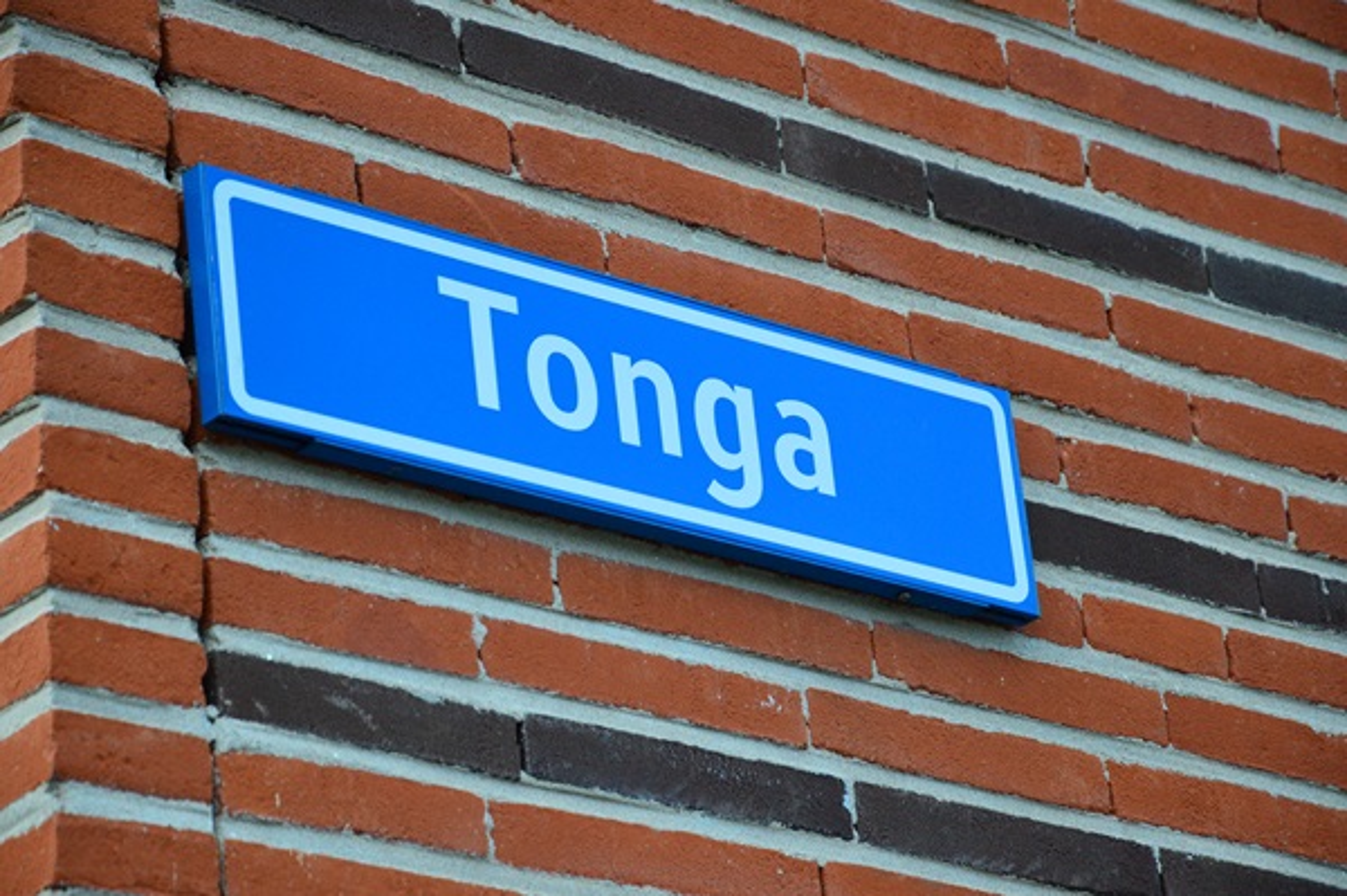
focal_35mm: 158
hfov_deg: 13.1
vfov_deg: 8.7
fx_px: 5888
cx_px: 674
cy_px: 448
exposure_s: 1/1000
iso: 1600
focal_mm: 105
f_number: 5.6
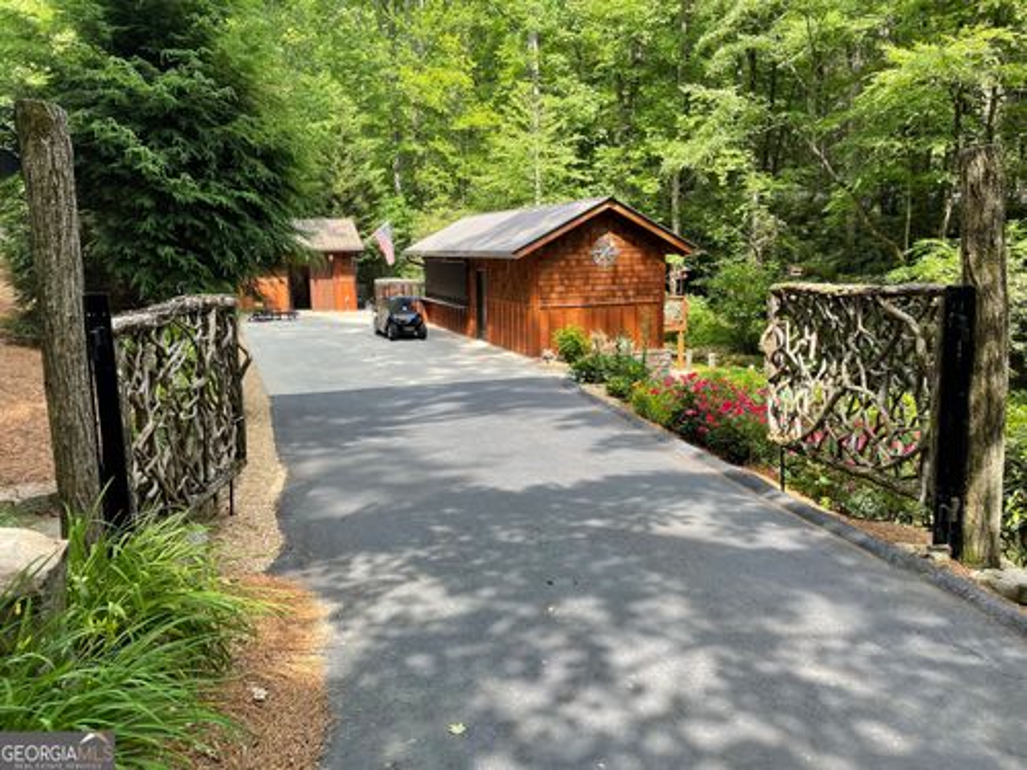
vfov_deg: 53.1
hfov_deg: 67.3
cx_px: 514
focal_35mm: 26
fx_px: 771
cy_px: 385
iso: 32
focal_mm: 4.2
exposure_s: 1/349
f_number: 1.6
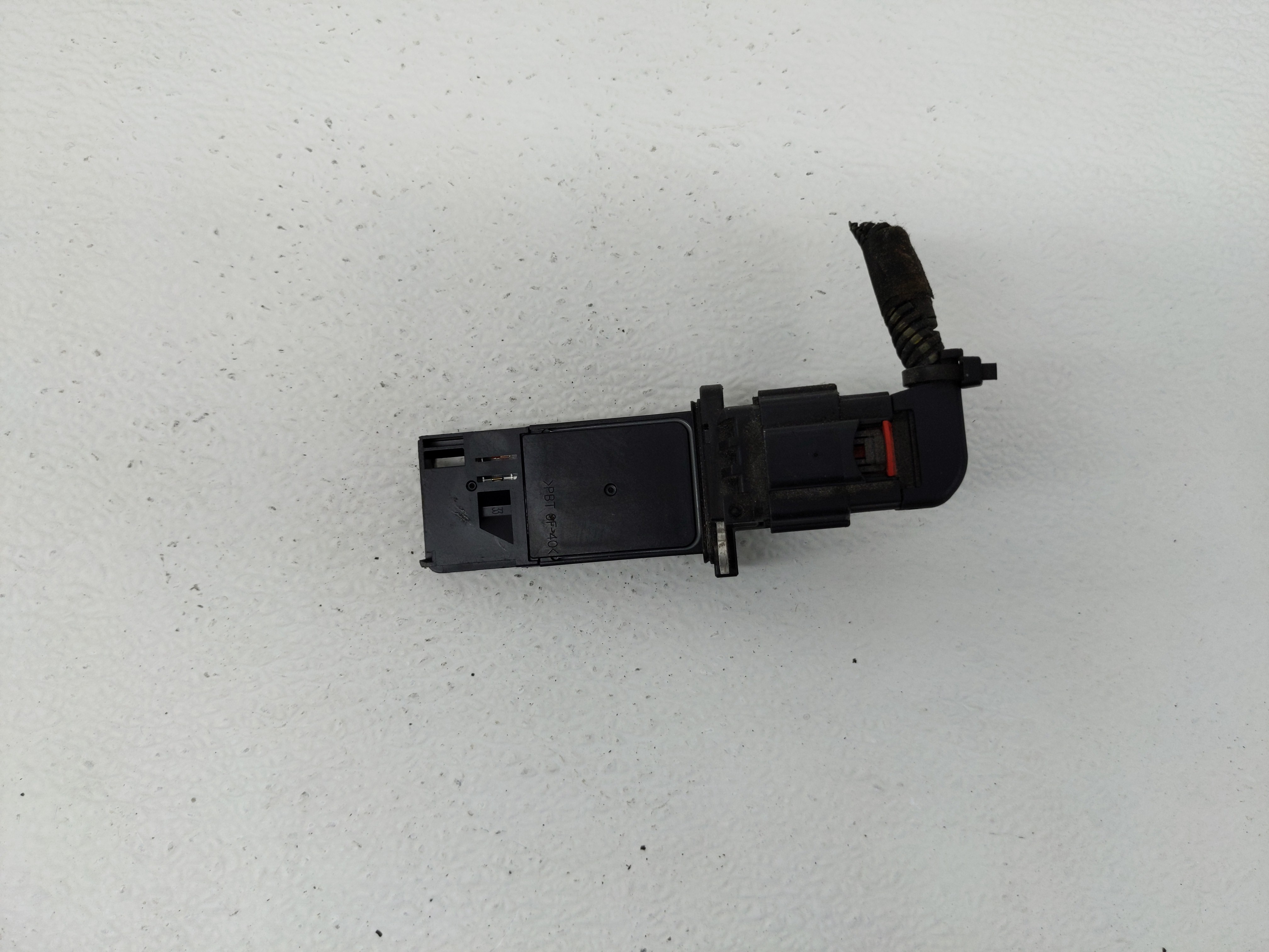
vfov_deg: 54.9
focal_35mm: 25
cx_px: 634
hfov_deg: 69.4
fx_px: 916
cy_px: 476
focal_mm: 4.38
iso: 73
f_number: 1.73
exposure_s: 1/120
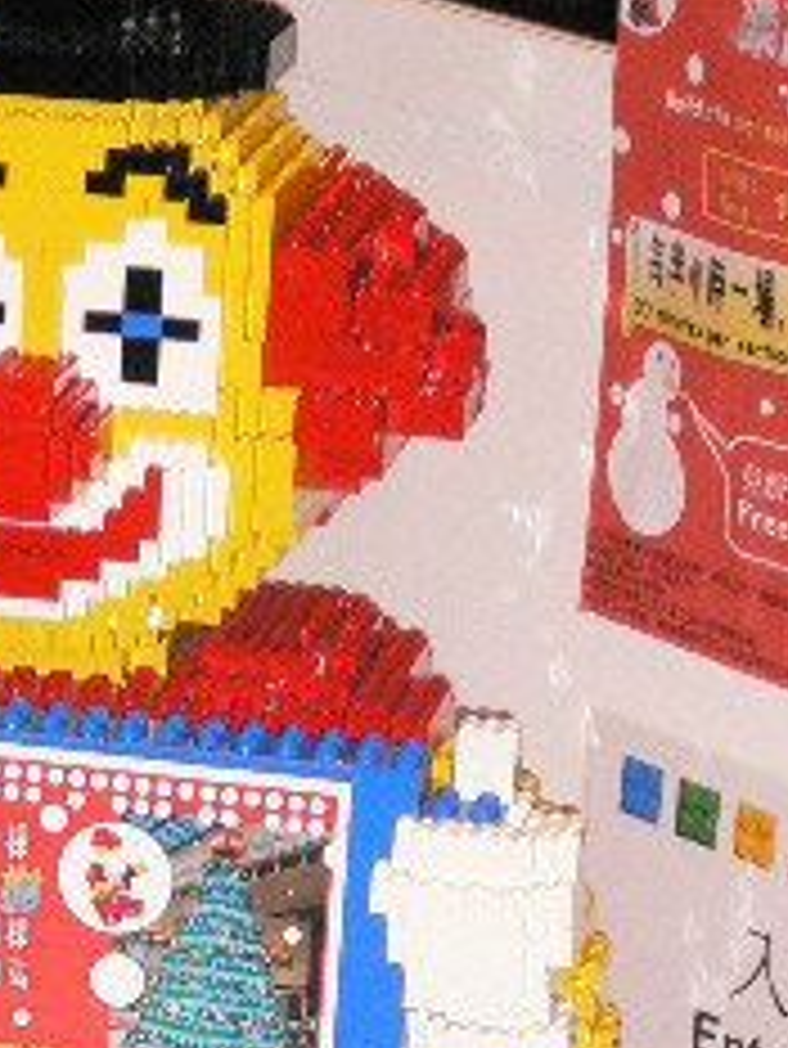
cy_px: 1246
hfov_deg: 8.2
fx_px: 5489
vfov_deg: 10.7
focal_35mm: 181
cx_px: 5
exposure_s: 1/60
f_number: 4
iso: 400
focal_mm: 11
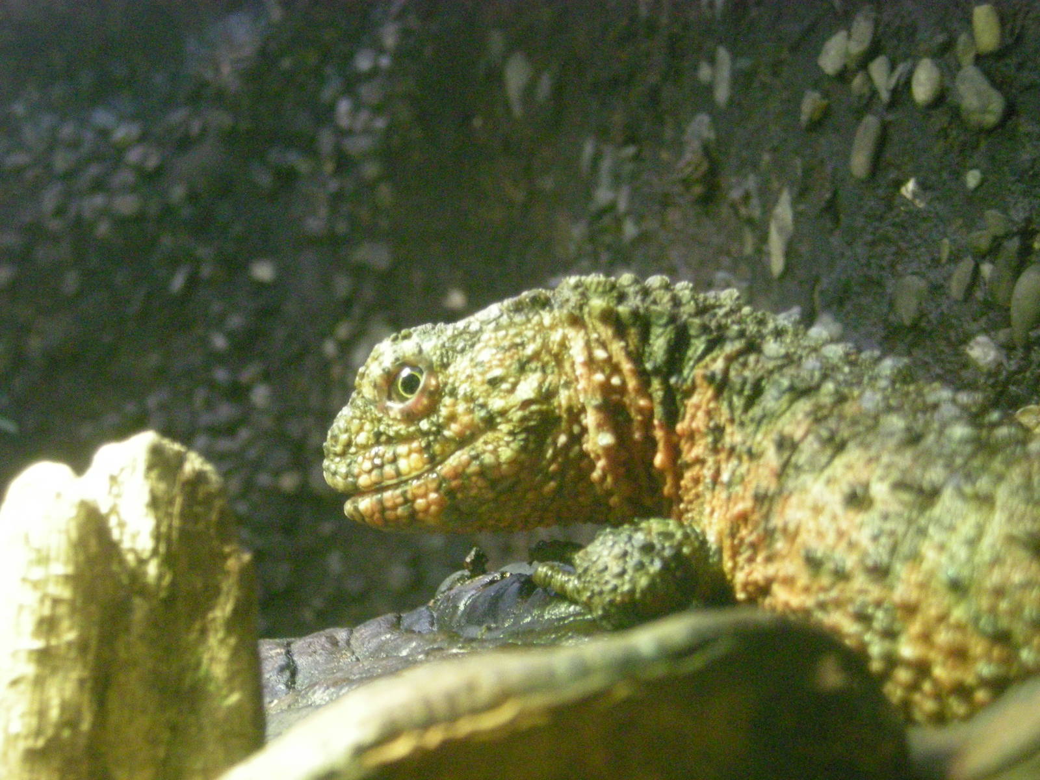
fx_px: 2283
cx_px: 520
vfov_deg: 19.4
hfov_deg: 25.7
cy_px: 390
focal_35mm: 76
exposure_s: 1/8
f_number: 3.9
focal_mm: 12.3
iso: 660
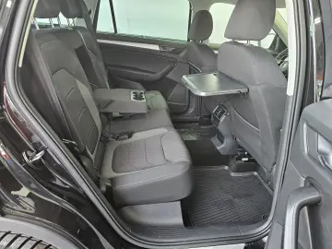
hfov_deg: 73.9
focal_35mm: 23
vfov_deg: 58.9
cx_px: 166
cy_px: 124
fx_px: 221
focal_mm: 6.3
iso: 400
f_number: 1.7
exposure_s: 1/100
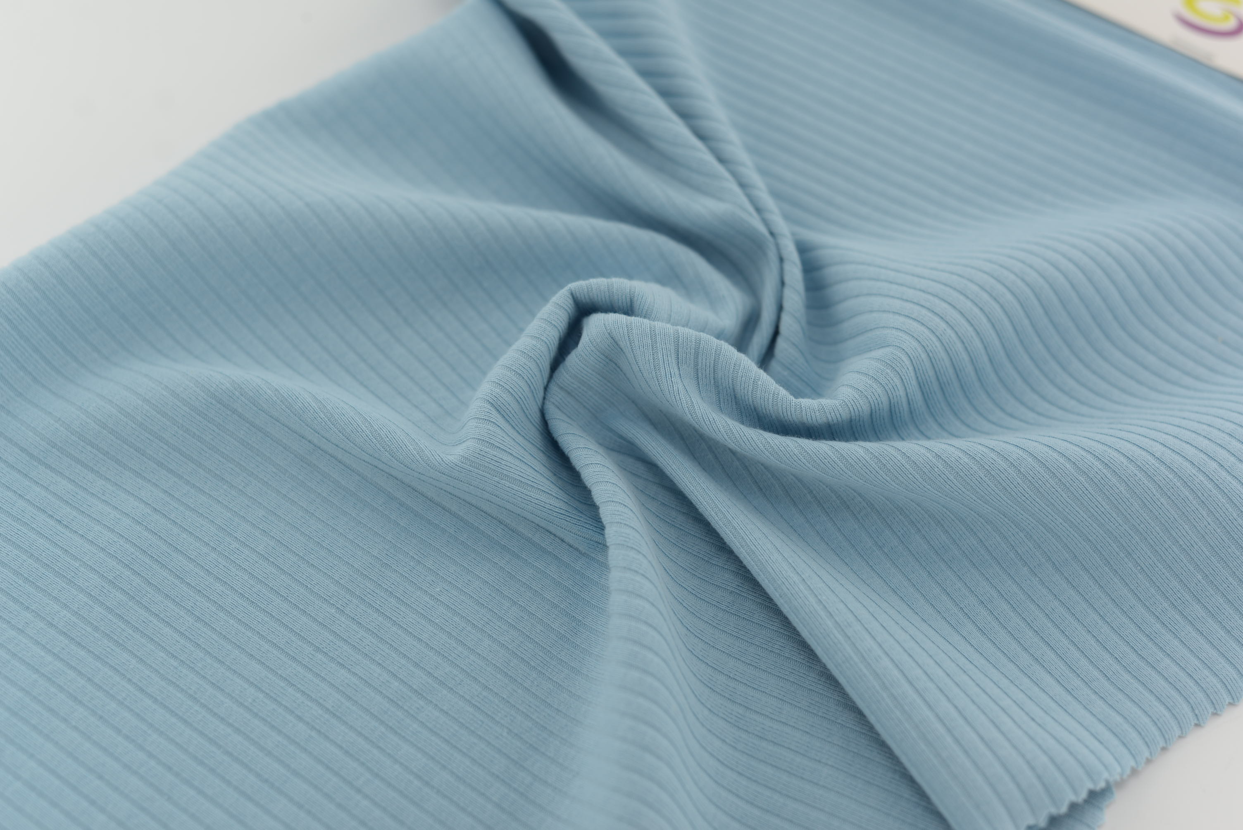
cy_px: 415
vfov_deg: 27.0
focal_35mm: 50
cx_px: 622
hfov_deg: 39.6
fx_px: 1727
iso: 100
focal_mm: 50
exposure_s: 1/160
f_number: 3.5
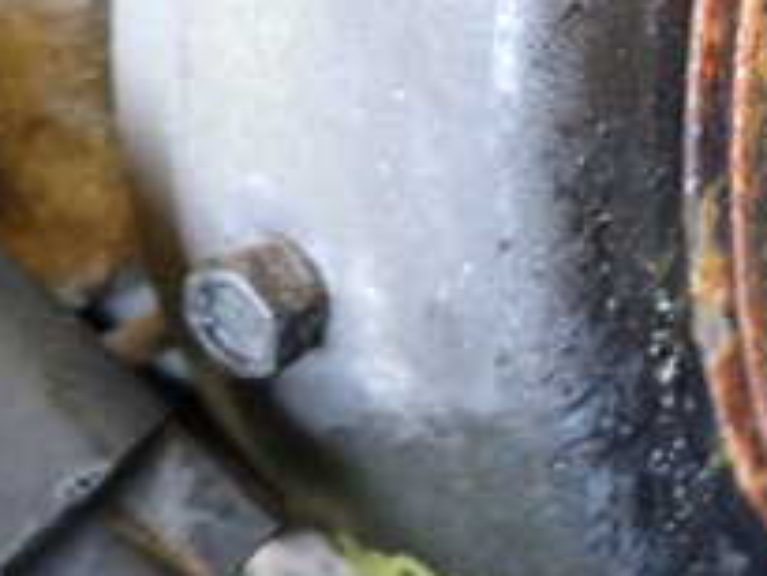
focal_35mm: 73
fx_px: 1618
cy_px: -37
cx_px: 868
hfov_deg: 24.6
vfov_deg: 19.4
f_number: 2
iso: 500
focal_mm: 4.5
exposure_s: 1/30
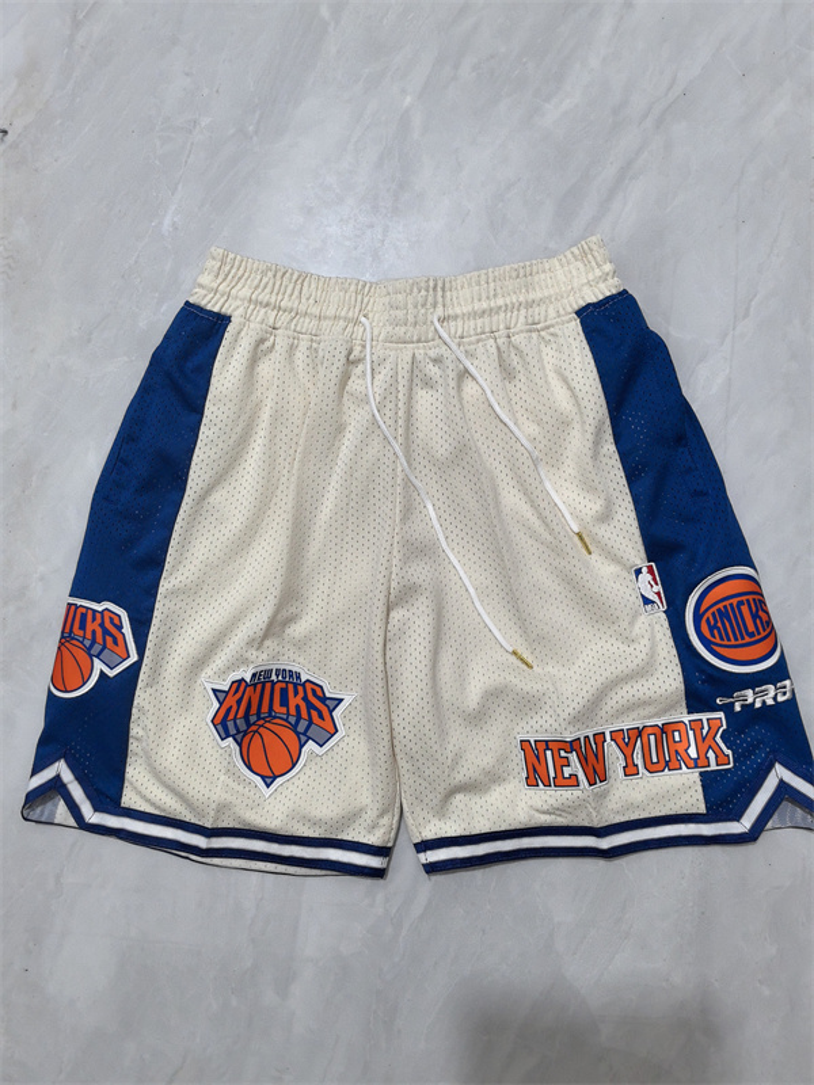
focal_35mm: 27
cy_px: 542
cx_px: 407
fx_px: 847
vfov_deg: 65.3
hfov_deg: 51.4
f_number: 2
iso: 250
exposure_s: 1/50
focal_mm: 5.75
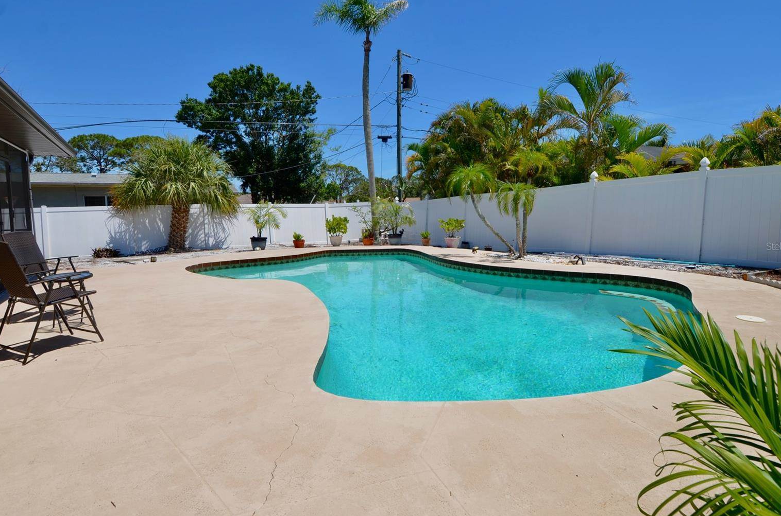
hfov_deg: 87.0
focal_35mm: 19
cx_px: 400
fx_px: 411
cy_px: 246
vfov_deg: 64.3
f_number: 9
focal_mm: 12
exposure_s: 1/320
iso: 100
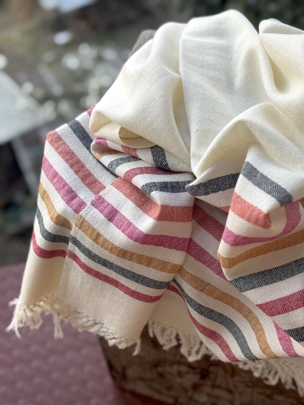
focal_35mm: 48
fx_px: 562
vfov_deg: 39.7
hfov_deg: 30.3
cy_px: 202
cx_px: 152
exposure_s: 1/792
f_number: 1.78
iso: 64
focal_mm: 6.76
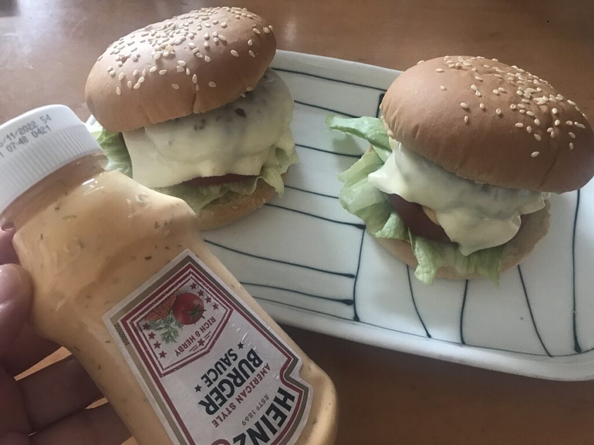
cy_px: 222
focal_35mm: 28
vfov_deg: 49.7
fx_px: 480
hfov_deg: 63.4
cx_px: 297
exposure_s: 1/15
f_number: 1.8
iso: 50
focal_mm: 3.99
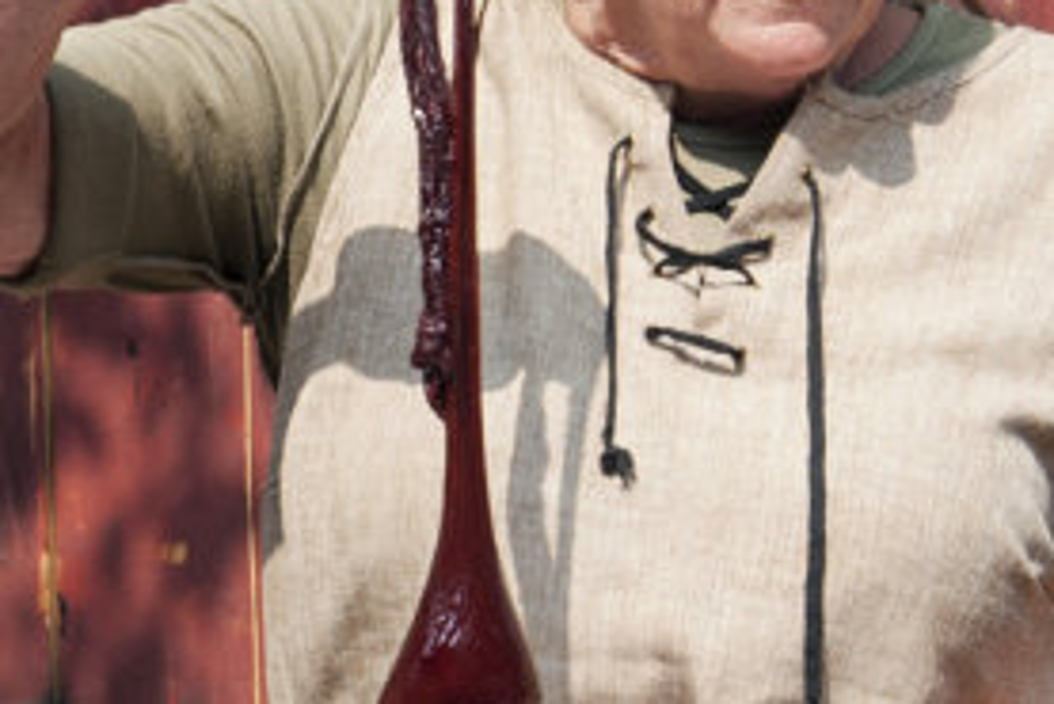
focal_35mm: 253
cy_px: 936
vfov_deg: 5.4
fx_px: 7411
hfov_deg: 7.8
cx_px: -928
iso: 400
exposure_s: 1/100
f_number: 18
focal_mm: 50
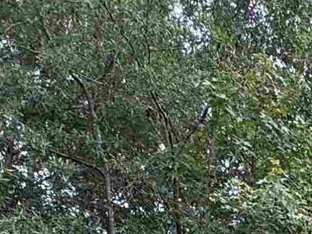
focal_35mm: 87
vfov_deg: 12.1
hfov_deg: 19.2
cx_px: 489
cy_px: 620
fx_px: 785
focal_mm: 2.22
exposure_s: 1/200
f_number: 2.2
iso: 50
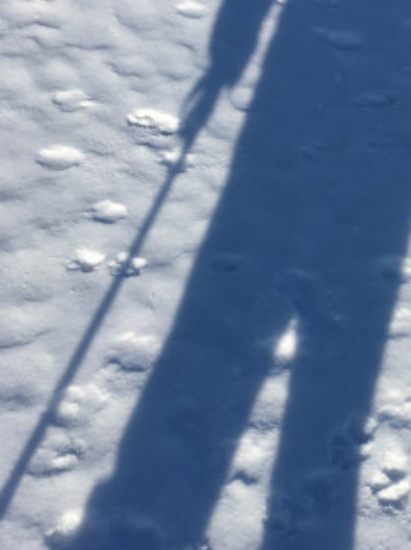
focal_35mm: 54
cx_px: 373
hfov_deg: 26.1
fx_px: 857
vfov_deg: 35.6
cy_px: 267
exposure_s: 1/3344
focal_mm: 4.15
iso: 25
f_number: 2.2
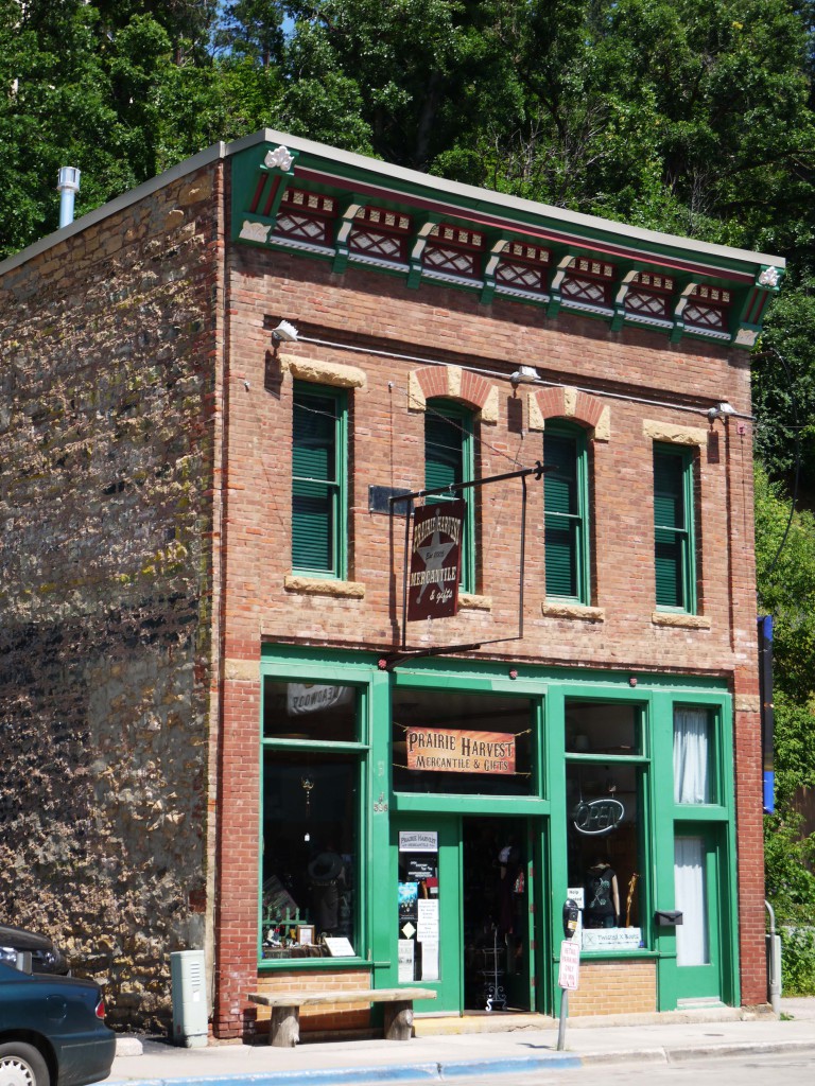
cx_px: 408
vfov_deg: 29.4
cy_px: 543
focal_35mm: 66
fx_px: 2072
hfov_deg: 22.3
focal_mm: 33
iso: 160
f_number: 8
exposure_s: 1/250
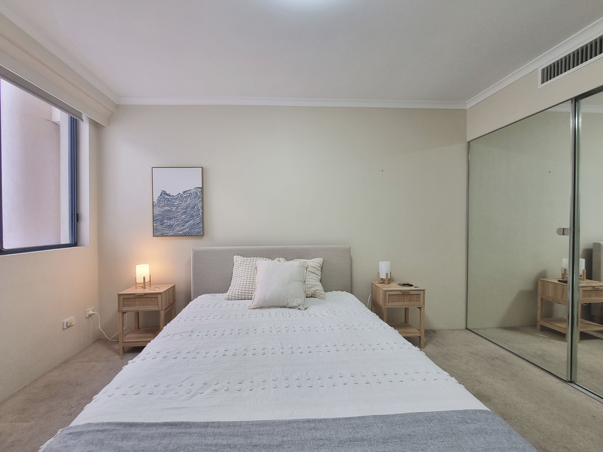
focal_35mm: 13
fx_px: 226
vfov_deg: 89.9
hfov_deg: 106.2
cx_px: 302
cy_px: 226
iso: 80
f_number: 2.2
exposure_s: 1/50
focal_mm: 1.74
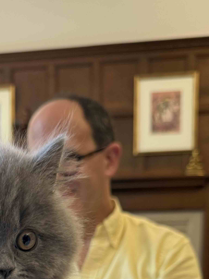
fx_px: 539
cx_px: 41
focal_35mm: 67
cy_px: 360
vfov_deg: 25.2
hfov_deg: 21.7
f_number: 1.78
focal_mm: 6.76
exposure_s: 1/50
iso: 160
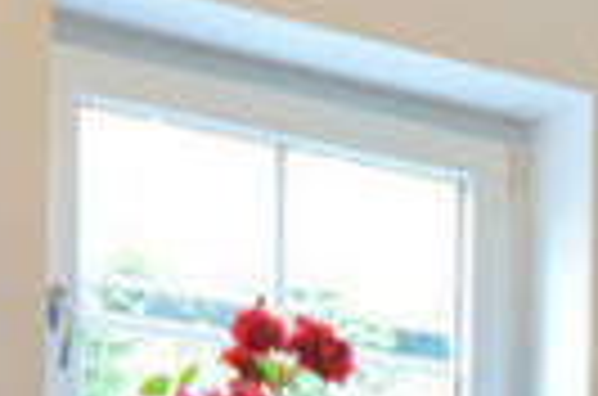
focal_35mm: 108
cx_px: 791
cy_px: 842
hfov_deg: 17.7
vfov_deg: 11.2
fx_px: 1790
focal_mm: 10
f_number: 3.5
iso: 360
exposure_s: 1/30
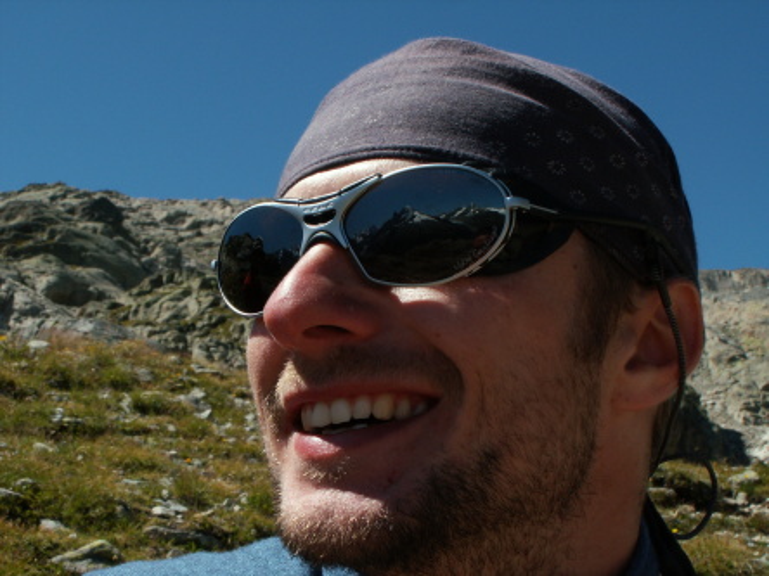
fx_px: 1288
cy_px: 288
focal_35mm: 58
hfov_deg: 33.2
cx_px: 384
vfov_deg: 25.2
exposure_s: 1/160
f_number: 8
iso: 50
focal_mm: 9.65
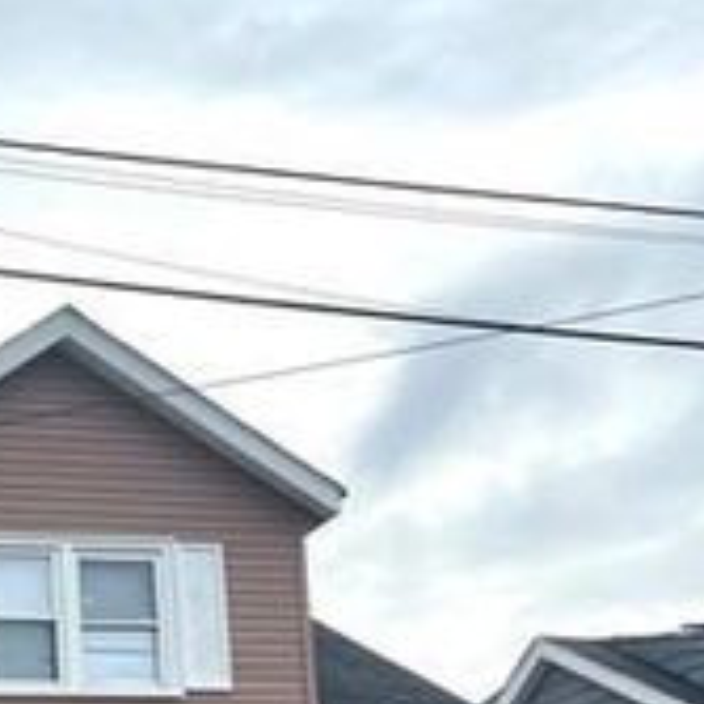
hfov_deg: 17.5
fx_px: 2117
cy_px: 858
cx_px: -257
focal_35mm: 92
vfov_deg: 17.9
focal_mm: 5.7
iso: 50
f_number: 1.5
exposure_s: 1/5076
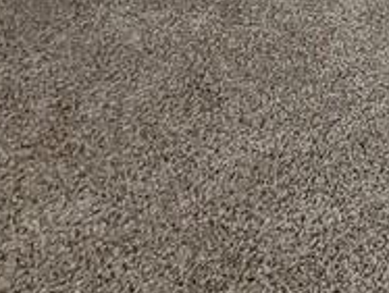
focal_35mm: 71
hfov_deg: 19.1
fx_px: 799
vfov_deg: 13.8
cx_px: 738
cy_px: -436
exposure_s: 1/30
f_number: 2.2
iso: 500
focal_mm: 2.2
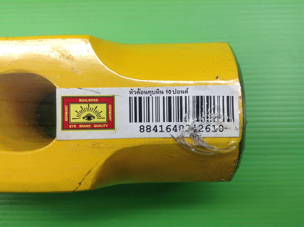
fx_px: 289
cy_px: 114
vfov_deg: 42.8
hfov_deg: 55.4
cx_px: 152
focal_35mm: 33
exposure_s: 1/106
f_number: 2.4
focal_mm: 3.3
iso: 25
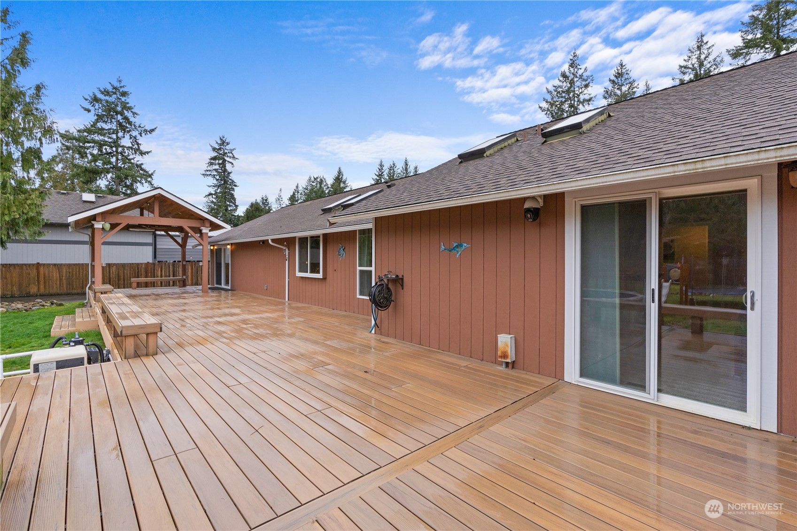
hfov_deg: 96.7
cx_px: 398
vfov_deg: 73.7
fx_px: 354
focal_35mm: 16
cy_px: 266
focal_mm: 16
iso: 320
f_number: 9
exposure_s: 1/400
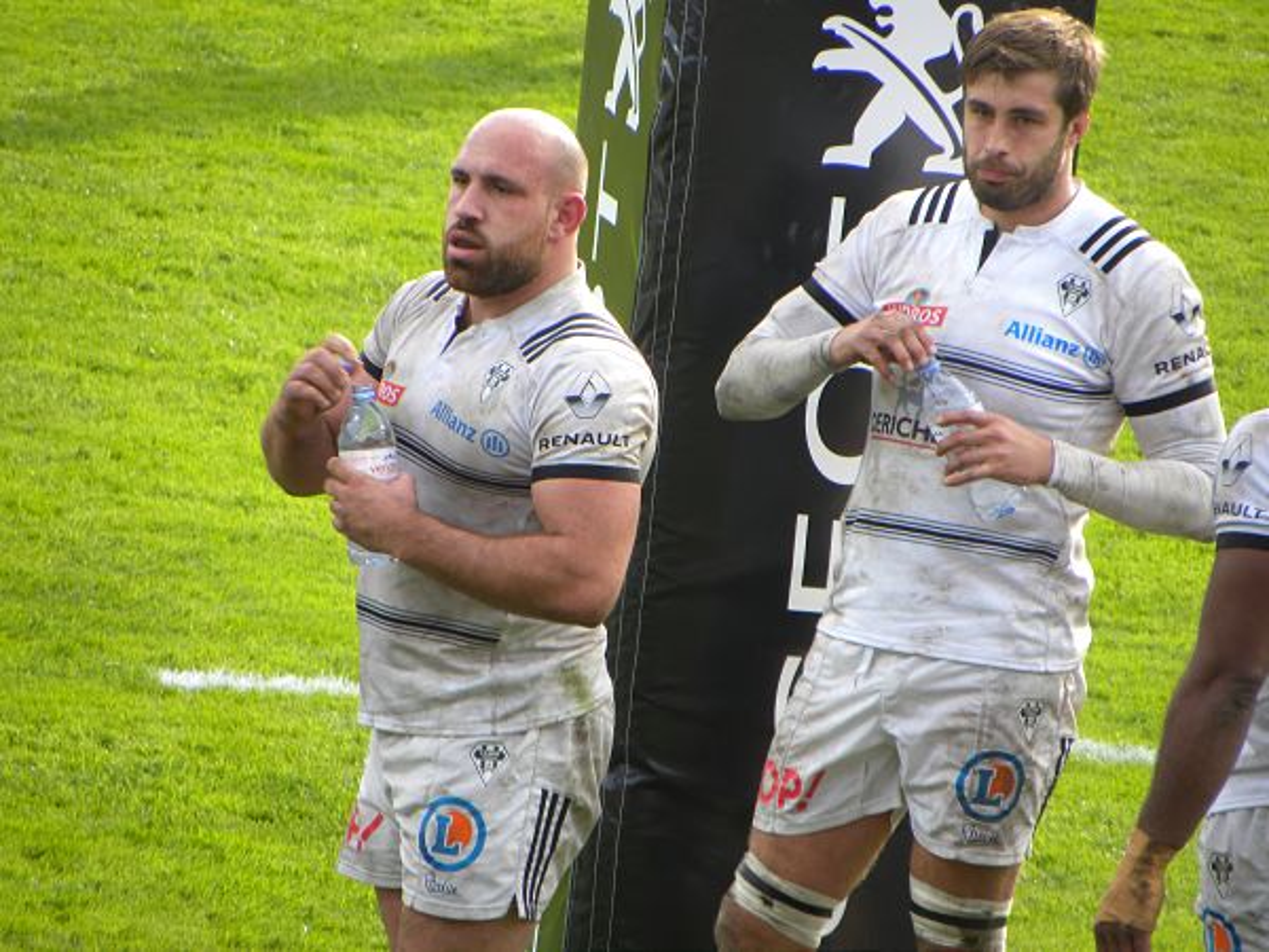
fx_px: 22875
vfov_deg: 2.4
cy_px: 476
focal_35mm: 624
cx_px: 634
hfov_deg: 3.2
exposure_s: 1/80.2
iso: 64
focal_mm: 110.4
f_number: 5
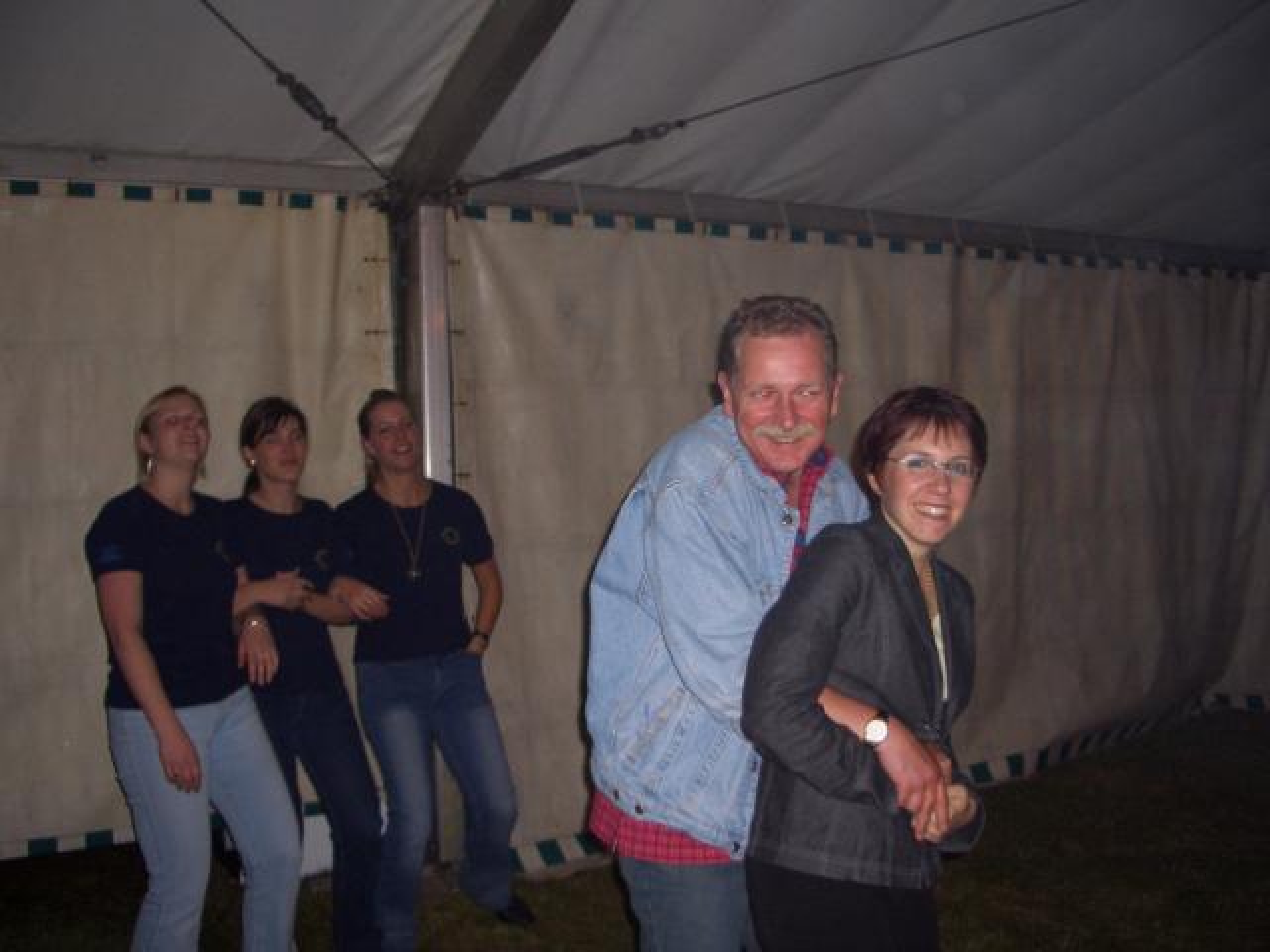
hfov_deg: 52.6
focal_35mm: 35
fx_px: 1284
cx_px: 635
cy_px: 476
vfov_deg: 40.7
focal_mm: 5.8
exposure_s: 1/60
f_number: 2.6
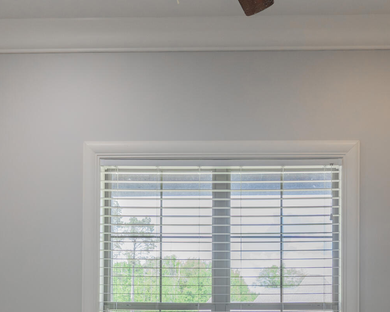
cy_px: 381
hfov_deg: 38.5
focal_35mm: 48
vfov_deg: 27.4
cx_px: 244
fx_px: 554
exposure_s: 1/30
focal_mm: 17
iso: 400
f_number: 6.3
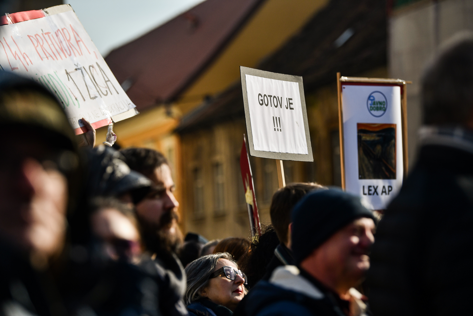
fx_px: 1708
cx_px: 236
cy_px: 158
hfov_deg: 15.8
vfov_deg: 10.5
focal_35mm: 130
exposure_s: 1/8000
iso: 200
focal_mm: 130
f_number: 3.5
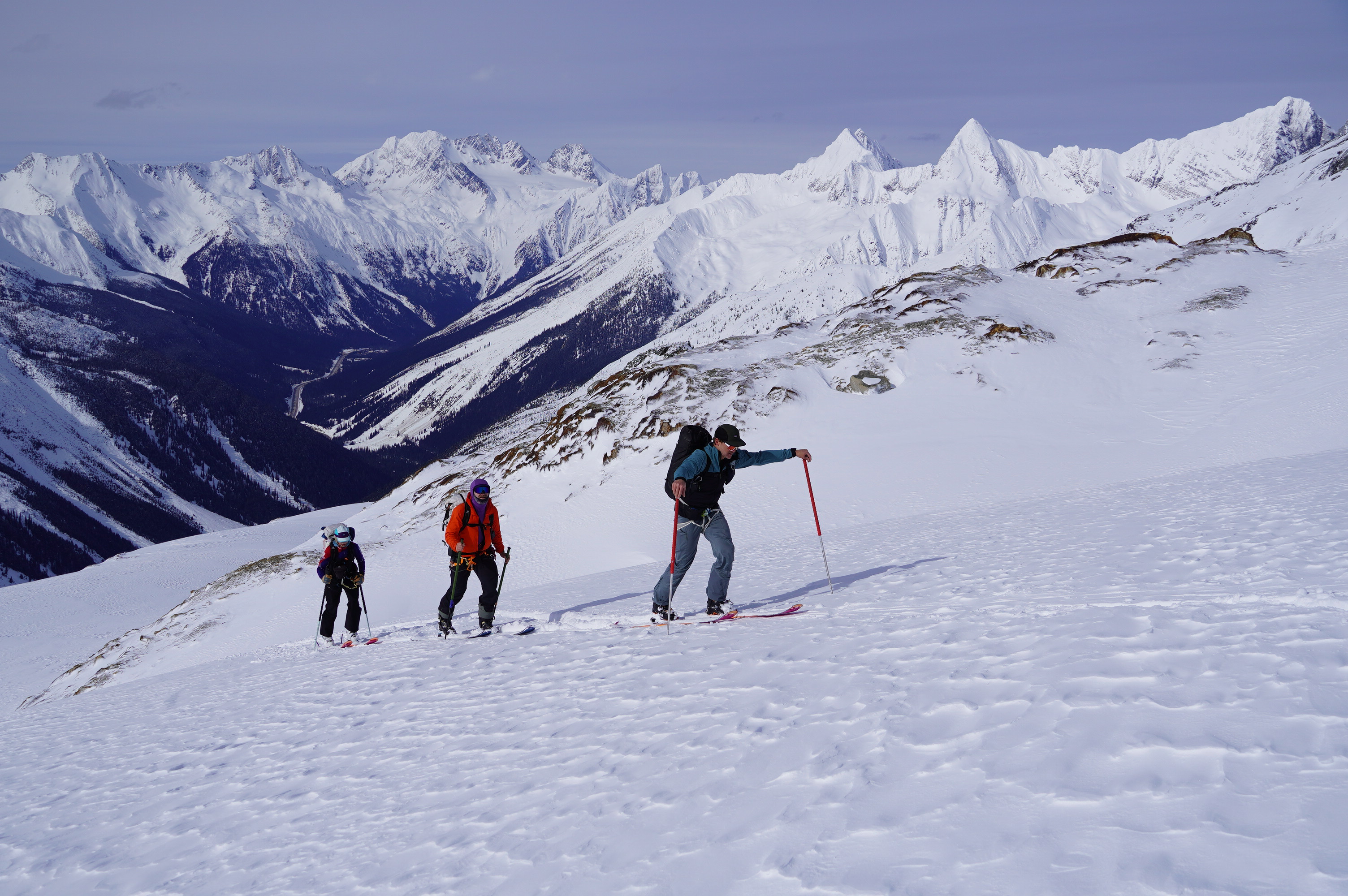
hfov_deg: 46.4
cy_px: 448
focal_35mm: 42
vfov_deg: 31.8
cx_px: 674
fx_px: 1571
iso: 100
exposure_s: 1/2500
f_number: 5
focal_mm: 28
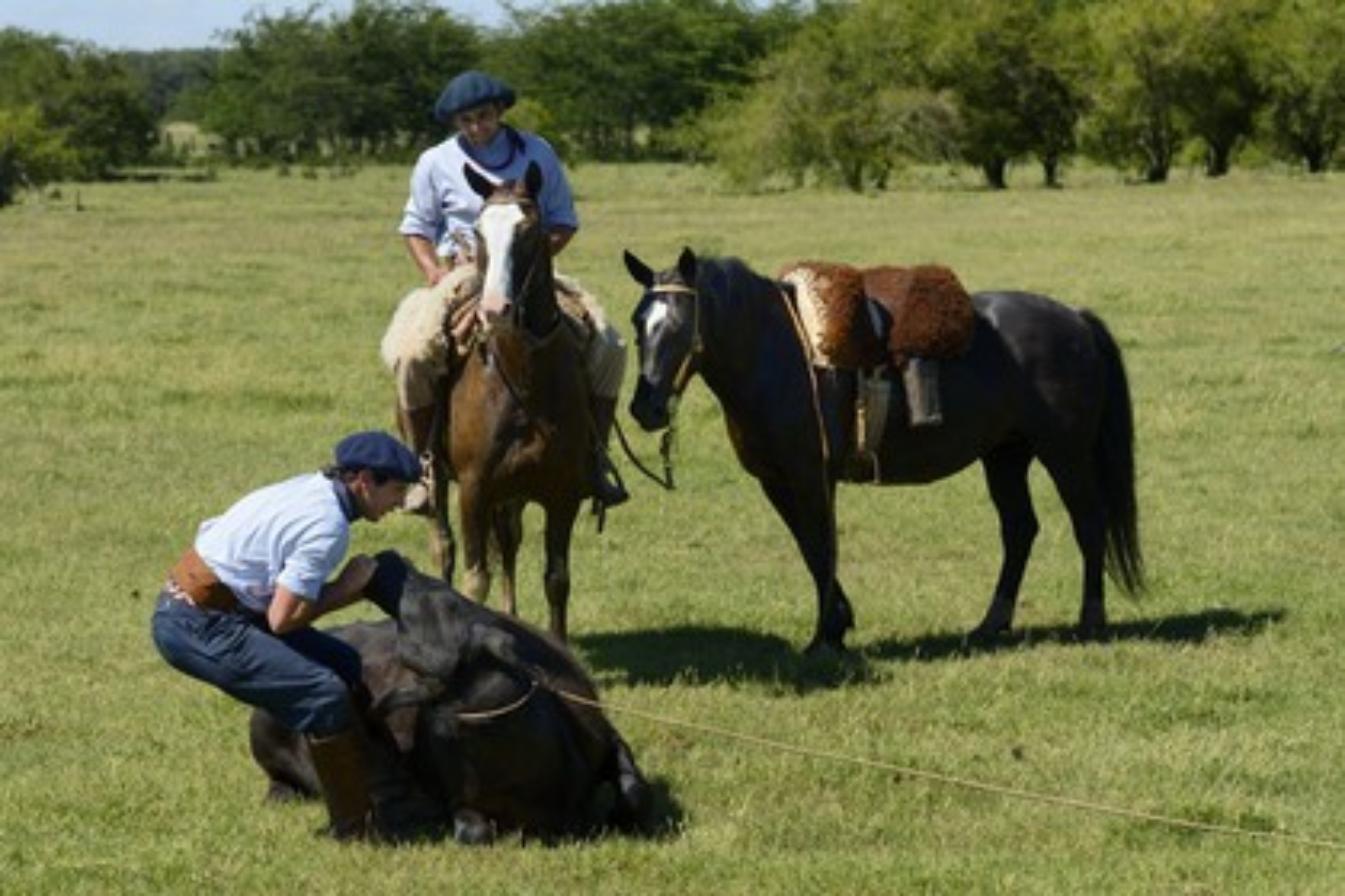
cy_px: 448
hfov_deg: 17.6
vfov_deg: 11.8
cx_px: 672
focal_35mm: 116
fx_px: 4334
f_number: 8
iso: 400
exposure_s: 1/800
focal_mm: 116
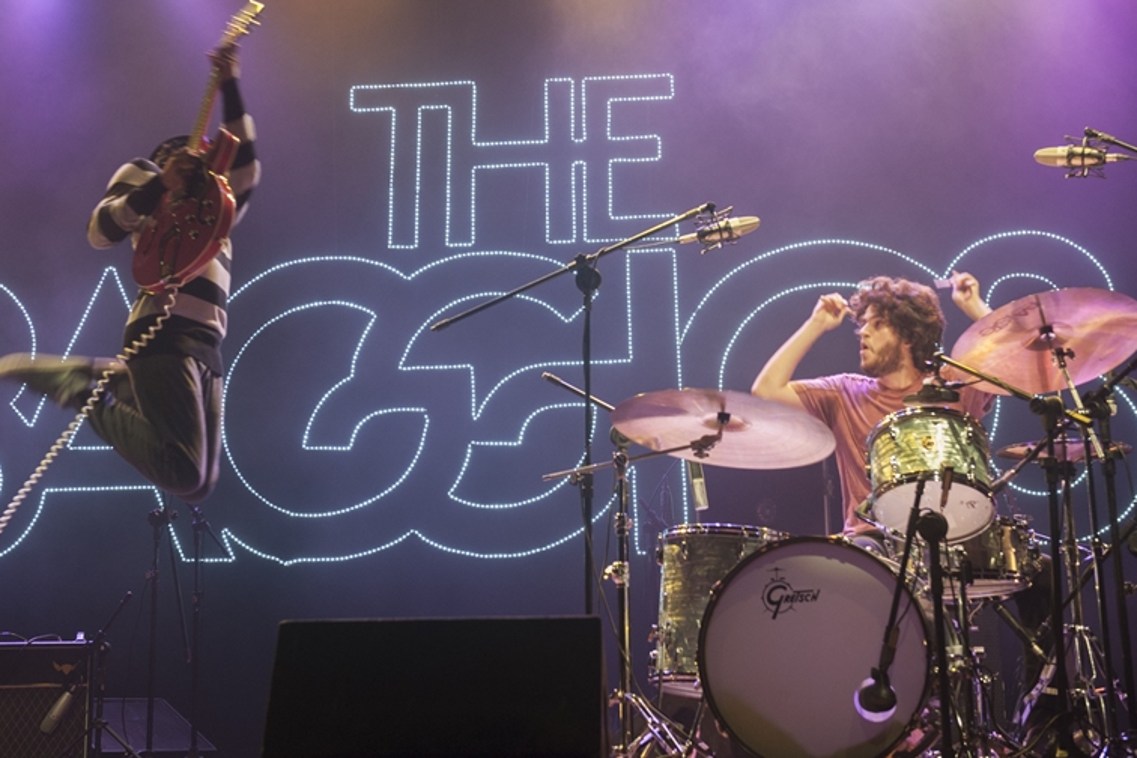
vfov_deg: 20.9
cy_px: 288
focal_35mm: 65
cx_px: 547
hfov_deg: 31.0
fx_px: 2053
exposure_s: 1/100
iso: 1000
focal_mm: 48
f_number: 4
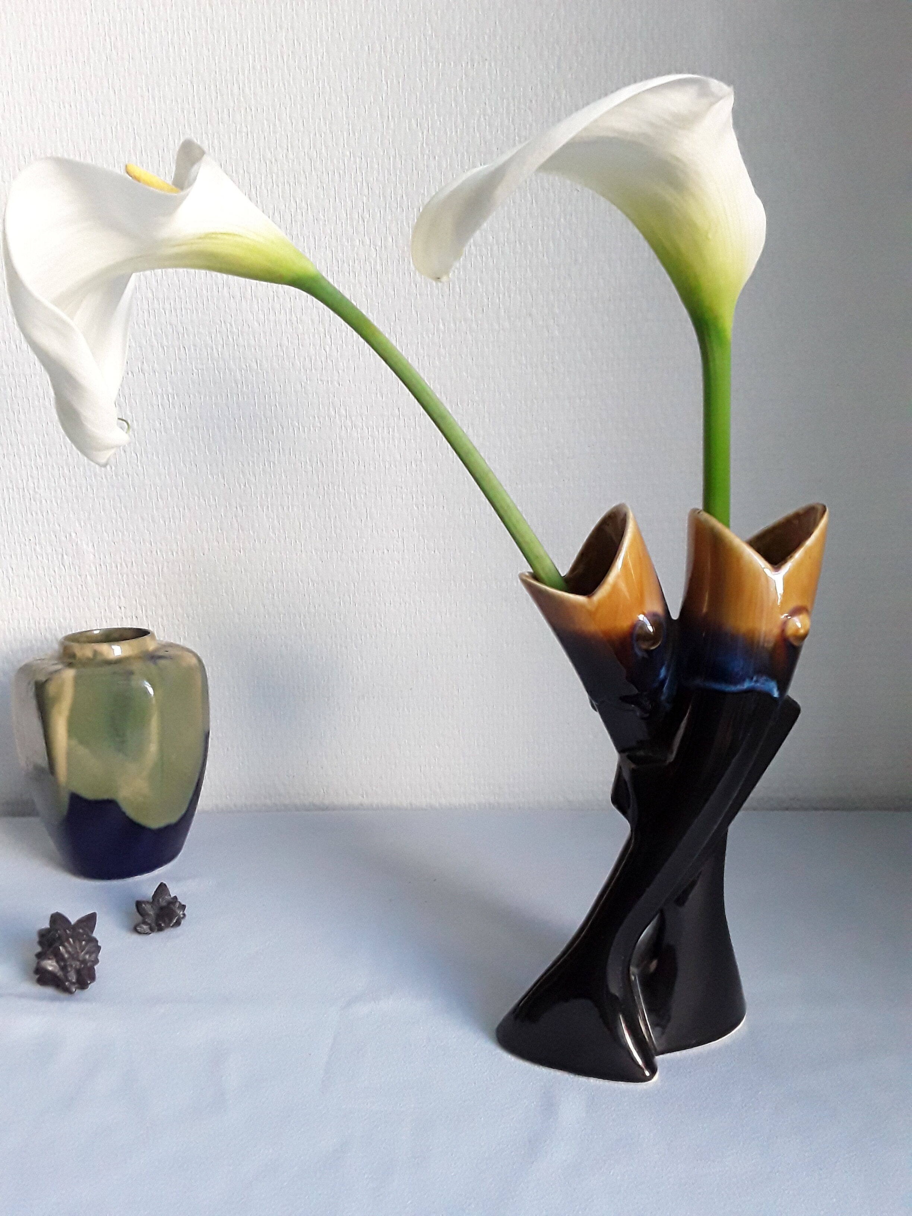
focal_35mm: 27
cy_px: 608
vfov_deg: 65.3
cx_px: 456
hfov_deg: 51.4
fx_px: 948
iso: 400
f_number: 1.9
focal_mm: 2.91
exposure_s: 1/174
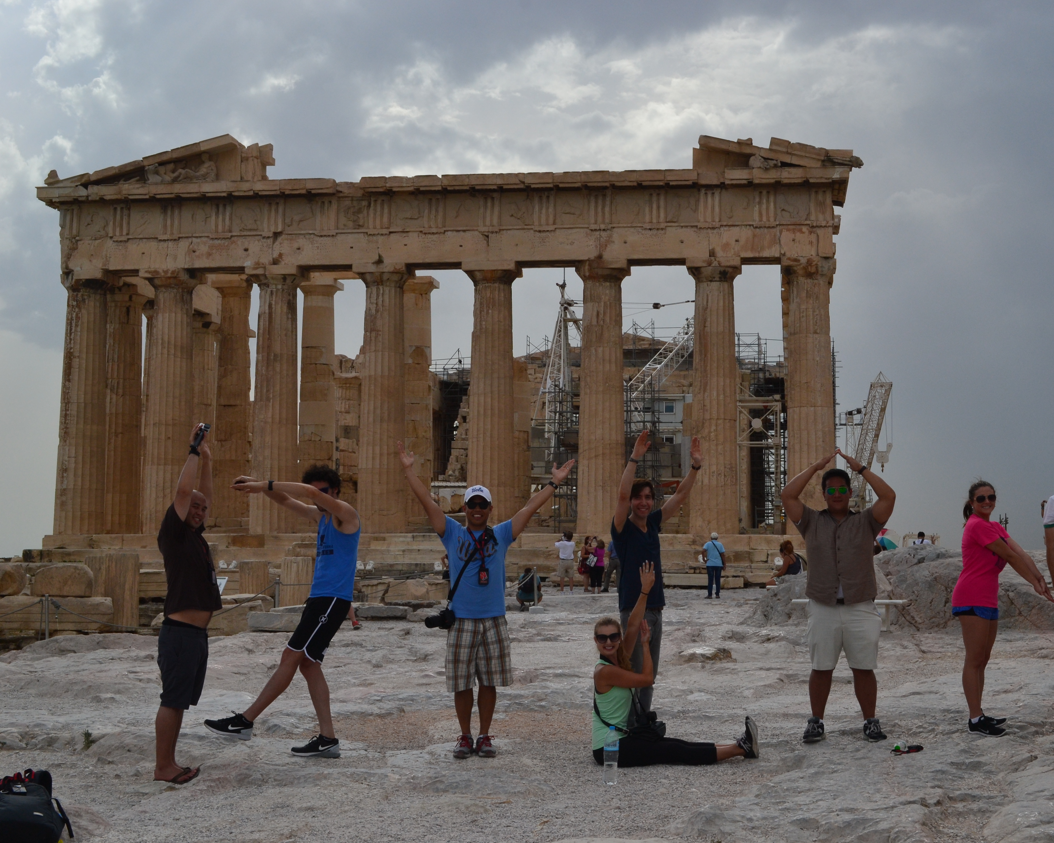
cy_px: 419
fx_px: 1546
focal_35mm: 50
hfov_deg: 37.5
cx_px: 632
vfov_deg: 30.5
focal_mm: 29
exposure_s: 1/500
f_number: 11
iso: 360
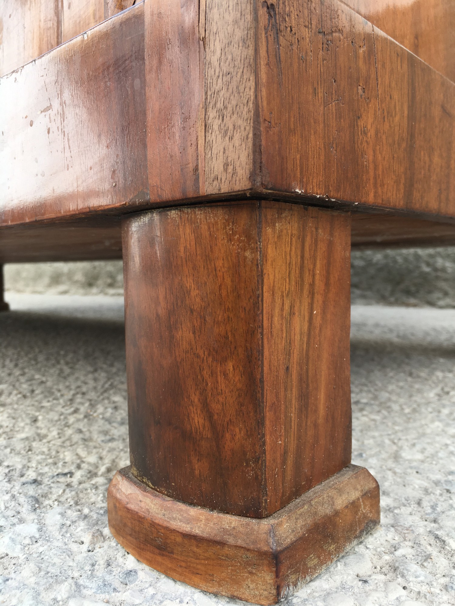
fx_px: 508
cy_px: 303
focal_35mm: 29
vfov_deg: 61.7
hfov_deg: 48.2
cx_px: 228
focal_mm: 4.15
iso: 25
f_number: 2.2
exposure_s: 1/156
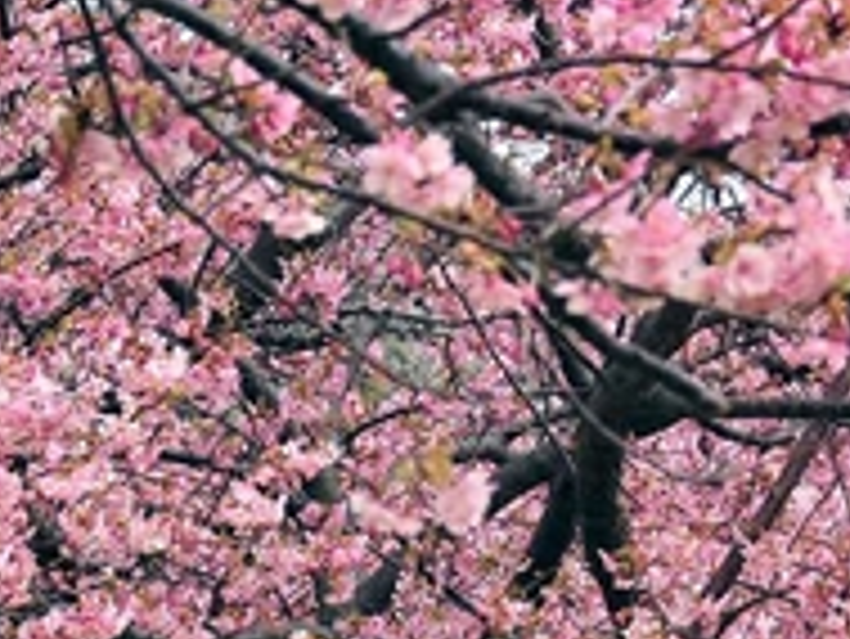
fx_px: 8993
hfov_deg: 5.4
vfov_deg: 4.1
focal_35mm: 366
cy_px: 695
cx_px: 315
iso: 200
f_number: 8
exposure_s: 1/250
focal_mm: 60
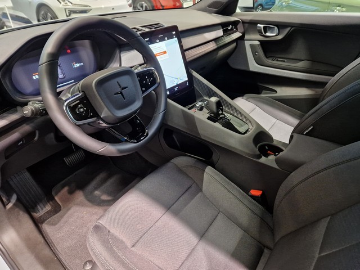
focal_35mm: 23
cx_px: 180
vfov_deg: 58.9
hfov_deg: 73.9
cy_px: 135
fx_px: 239
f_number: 1.8
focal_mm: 5.4
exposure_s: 1/100
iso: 400
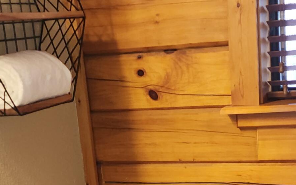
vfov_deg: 15.4
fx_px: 661
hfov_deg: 25.1
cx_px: 188
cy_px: 219
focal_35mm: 82
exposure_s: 1/60
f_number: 1.8
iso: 125
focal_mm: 6.4
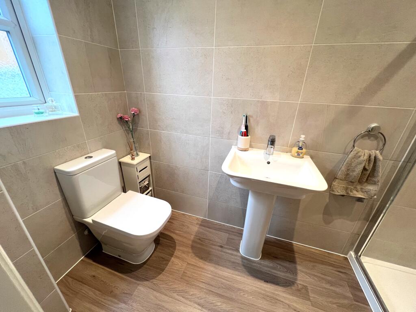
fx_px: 156
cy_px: 156
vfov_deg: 89.9
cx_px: 208
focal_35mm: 13
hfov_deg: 106.2
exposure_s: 1/50
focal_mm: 1.57
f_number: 1.8
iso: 125
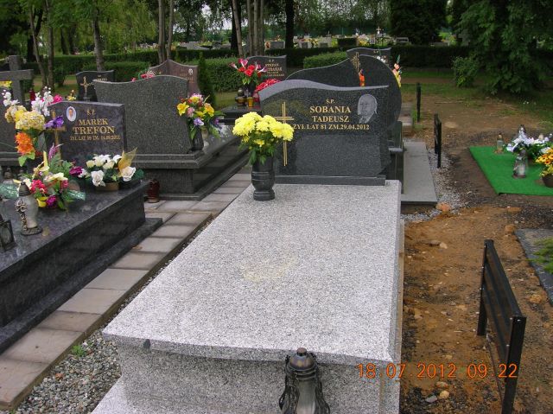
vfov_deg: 41.7
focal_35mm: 34
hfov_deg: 54.0
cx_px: 276
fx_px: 543
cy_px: 207
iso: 50
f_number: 4.9
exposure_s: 1/176
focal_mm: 5.7
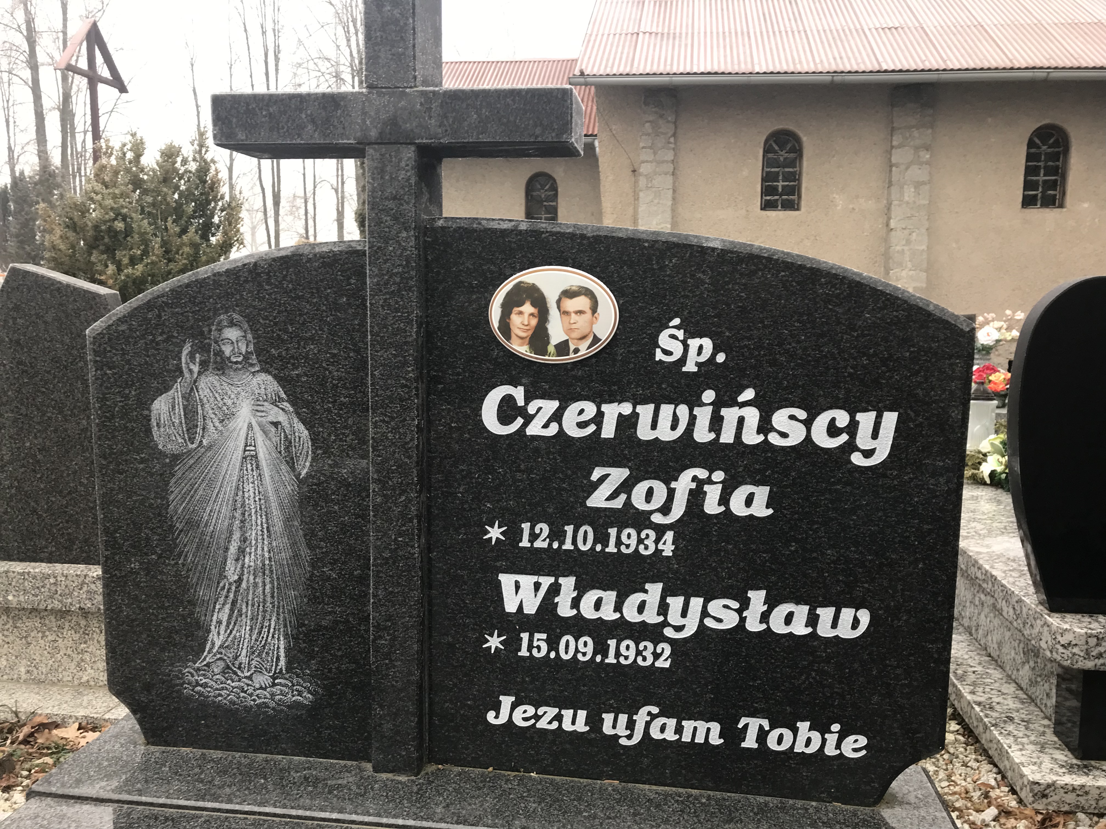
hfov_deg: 63.4
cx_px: 553
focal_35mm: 28
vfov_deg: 49.7
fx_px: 895
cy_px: 414
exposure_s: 1/100
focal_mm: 3.99
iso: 25
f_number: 1.8
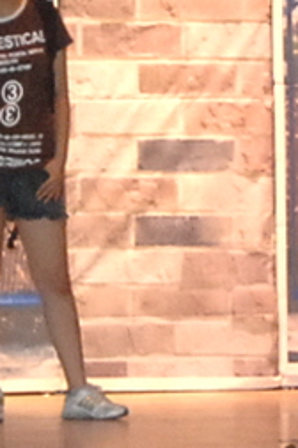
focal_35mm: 534
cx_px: 271
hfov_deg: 2.6
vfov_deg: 3.9
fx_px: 6648
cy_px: 97
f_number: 6.7
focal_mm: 42
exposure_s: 1/60
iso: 800
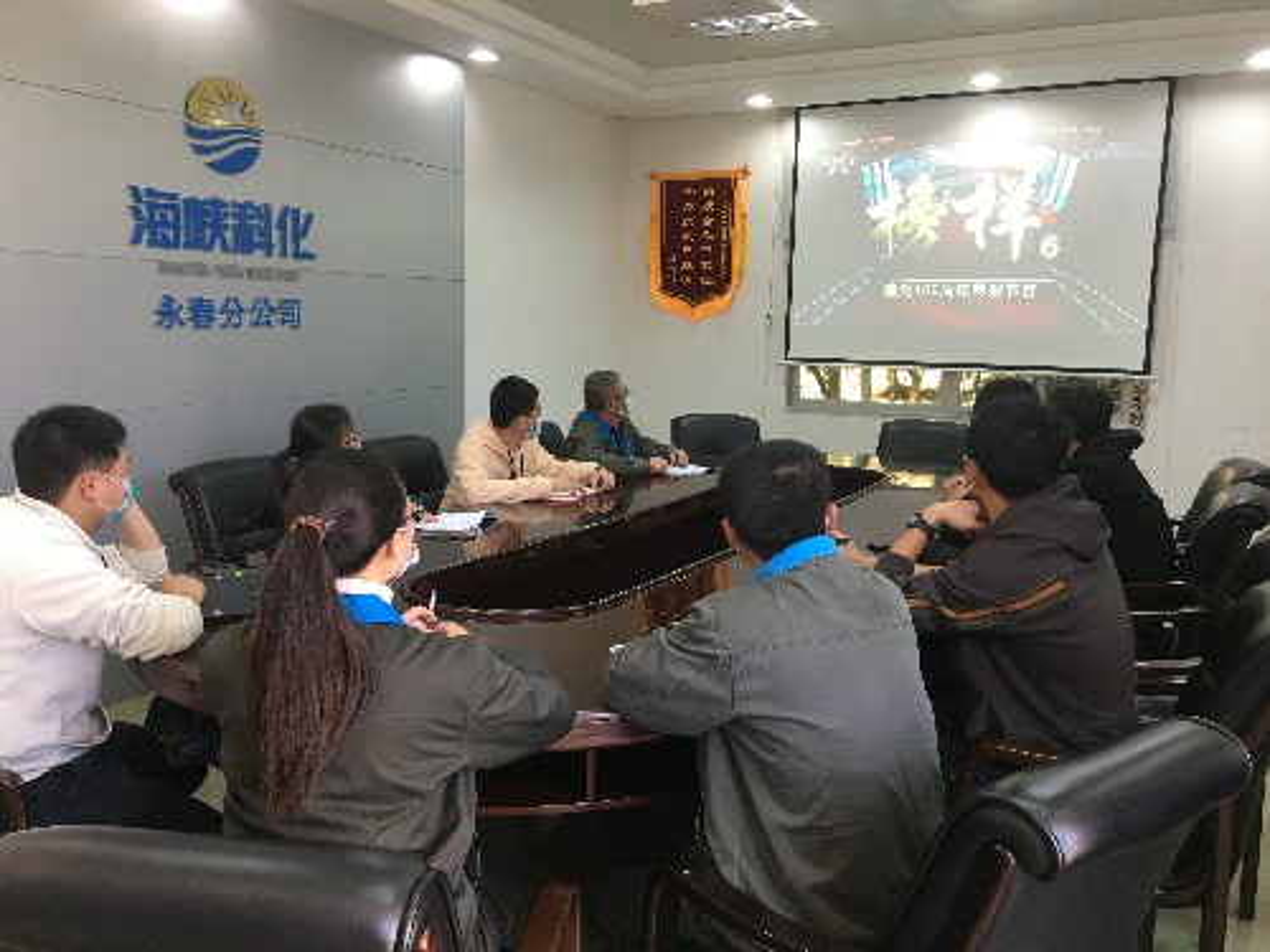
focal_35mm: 29
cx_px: 635
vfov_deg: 48.2
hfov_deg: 61.7
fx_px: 1064
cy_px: 476
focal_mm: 4.15
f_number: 2.2
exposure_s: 1/17
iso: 32
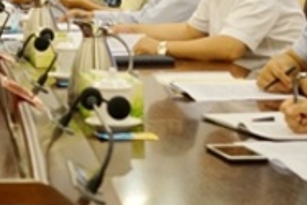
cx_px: -126
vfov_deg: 8.7
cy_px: -100
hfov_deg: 12.8
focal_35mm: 154
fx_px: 1314
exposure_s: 1/160
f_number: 4
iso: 2000
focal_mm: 32
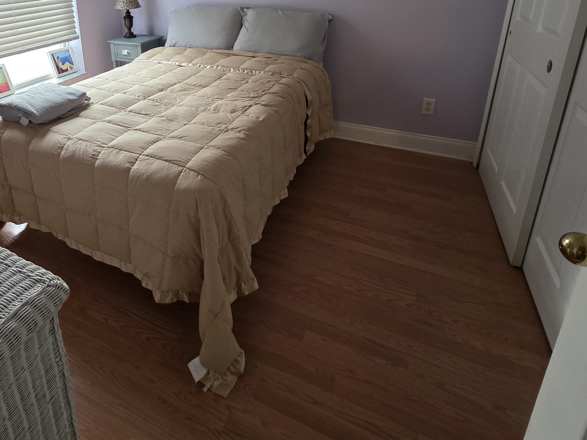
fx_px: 356
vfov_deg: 58.4
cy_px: 86
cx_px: 209
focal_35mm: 21
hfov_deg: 77.1
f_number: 1.9
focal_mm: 2.2
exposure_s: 1/60
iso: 500
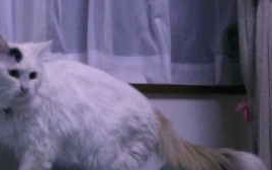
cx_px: 74
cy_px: 95
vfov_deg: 21.6
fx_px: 445
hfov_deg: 33.4
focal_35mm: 60
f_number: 2.7
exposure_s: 1/60
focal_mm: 6.2
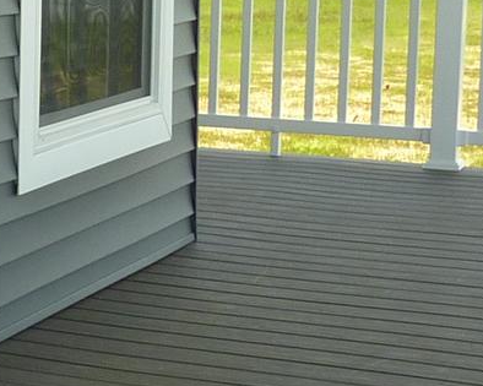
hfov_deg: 13.8
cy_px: 104
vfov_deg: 12.1
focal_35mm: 127
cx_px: -332
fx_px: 1815
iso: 80
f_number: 4
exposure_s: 1/250
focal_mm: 4.1
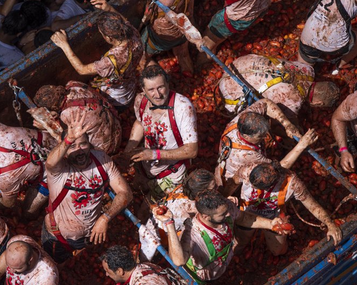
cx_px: 159
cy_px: 142
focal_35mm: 187
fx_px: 1975
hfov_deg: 10.3
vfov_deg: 8.3
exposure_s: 1/3200
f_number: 4
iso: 400
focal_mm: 165
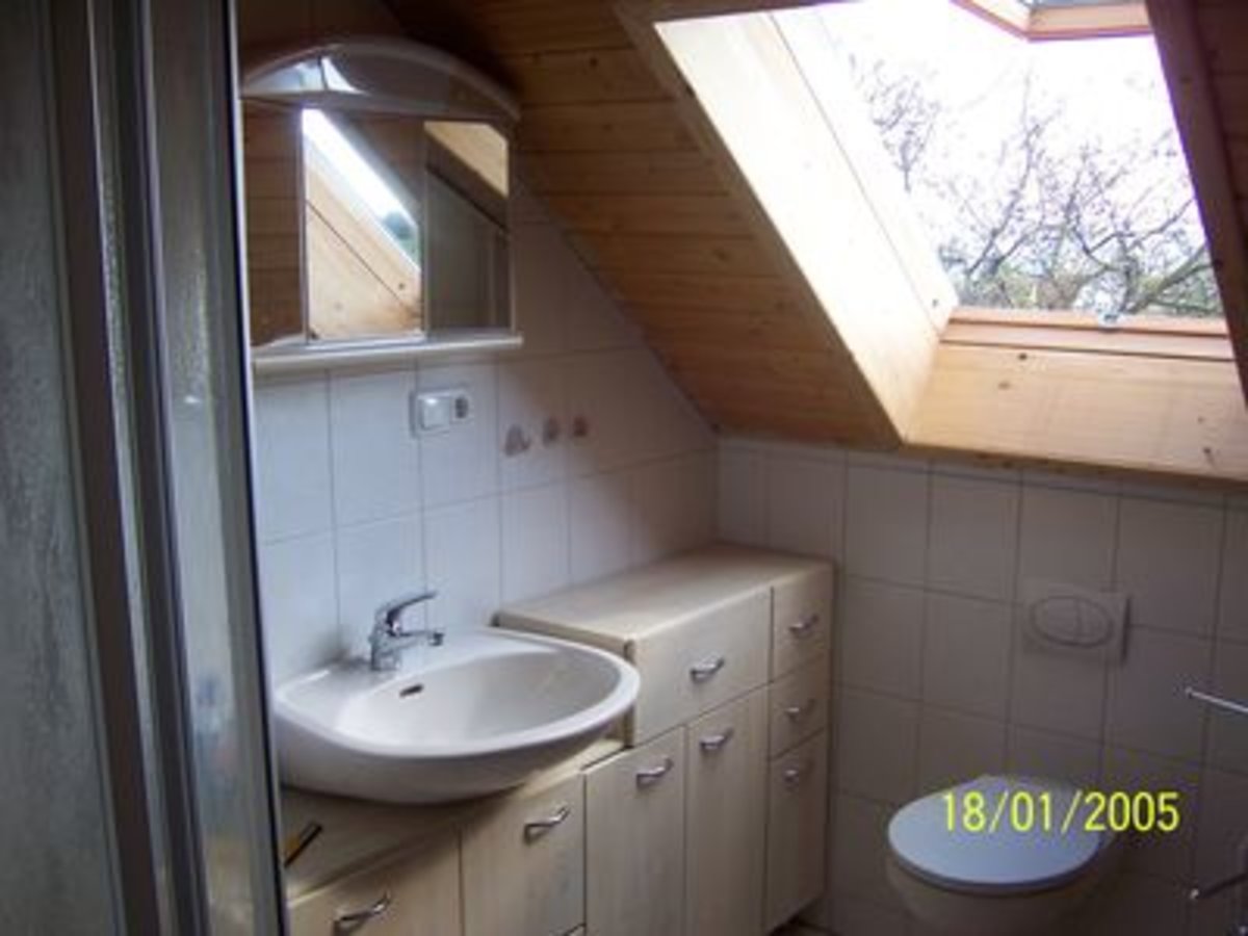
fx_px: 1298
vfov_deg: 39.7
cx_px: 624
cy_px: 468
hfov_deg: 51.4
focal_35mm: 36
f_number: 2.8
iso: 80
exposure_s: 1/125
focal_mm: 6.2
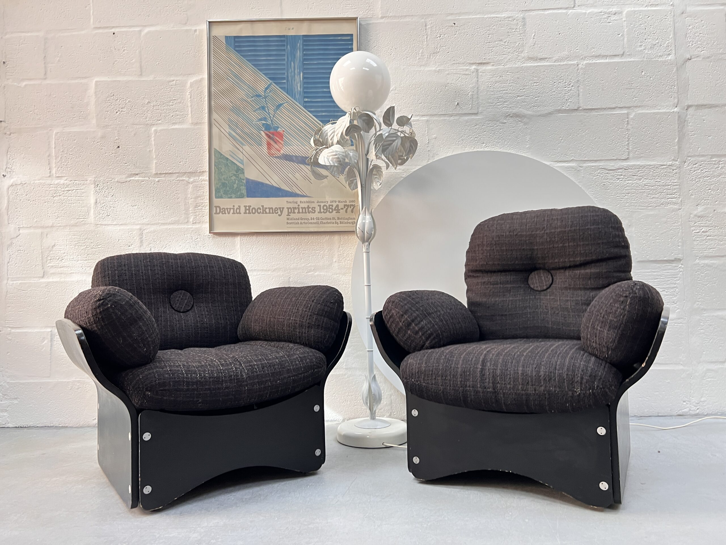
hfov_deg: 67.3
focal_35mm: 26
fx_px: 545
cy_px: 272
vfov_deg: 53.1
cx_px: 363
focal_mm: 5.7
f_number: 1.5
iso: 160
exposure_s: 1/60
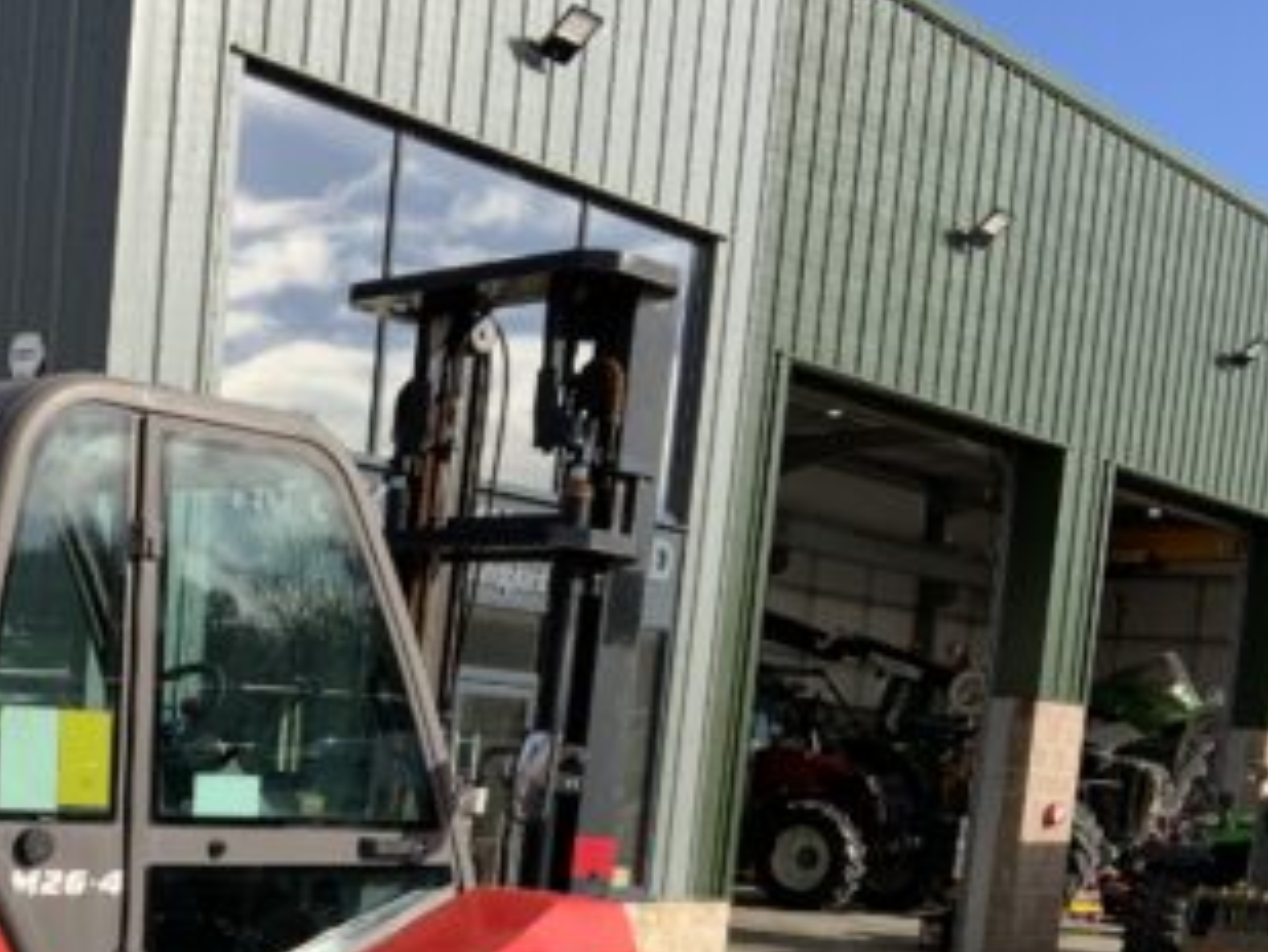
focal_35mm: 60
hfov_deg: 30.8
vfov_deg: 23.5
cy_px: 936
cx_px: 131
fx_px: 2199
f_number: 1.8
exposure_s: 1/1626
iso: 16
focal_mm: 3
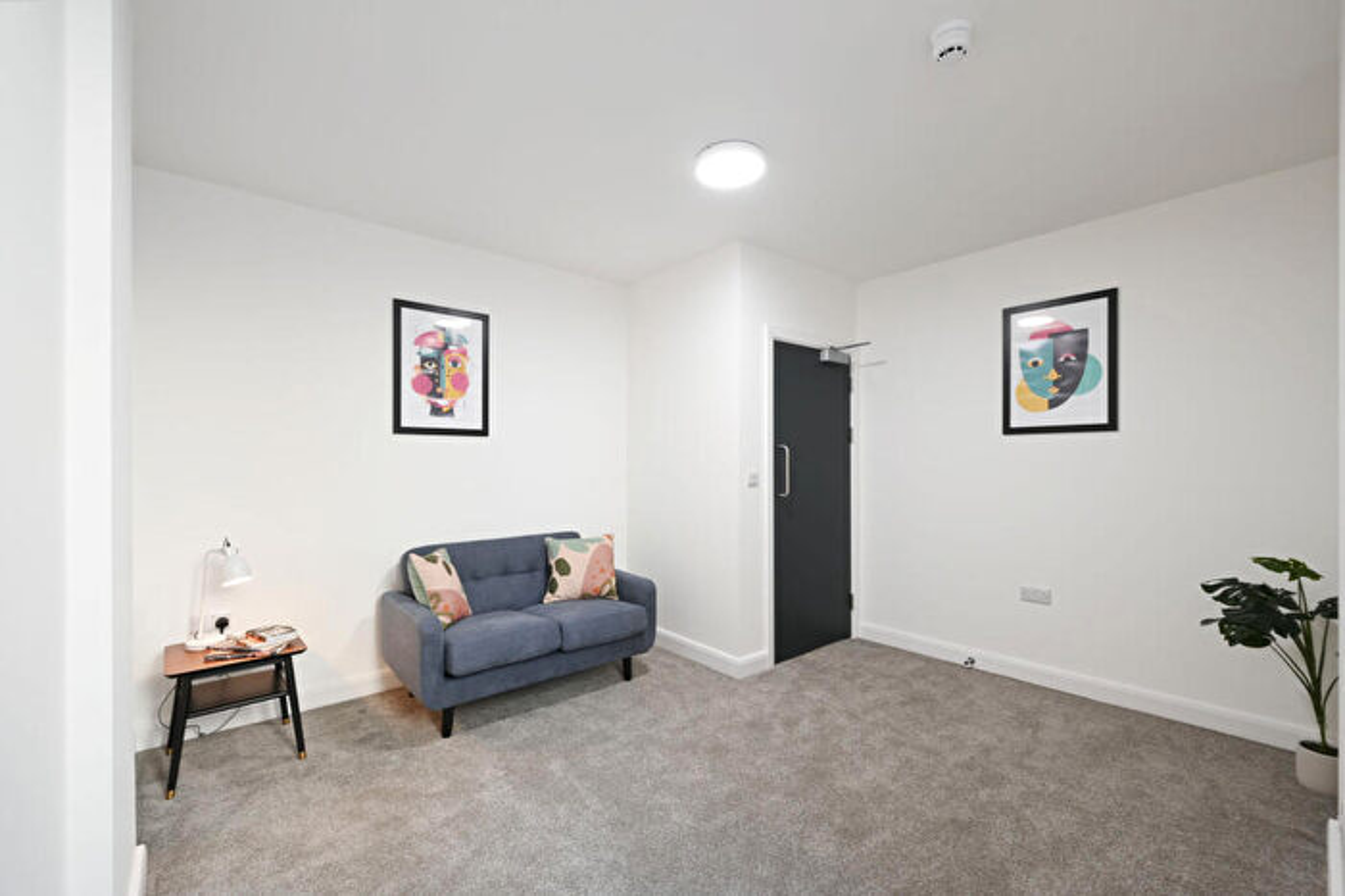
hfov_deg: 104.3
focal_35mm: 14
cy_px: 448
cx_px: 672
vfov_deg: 81.2
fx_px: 523
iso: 200
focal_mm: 14
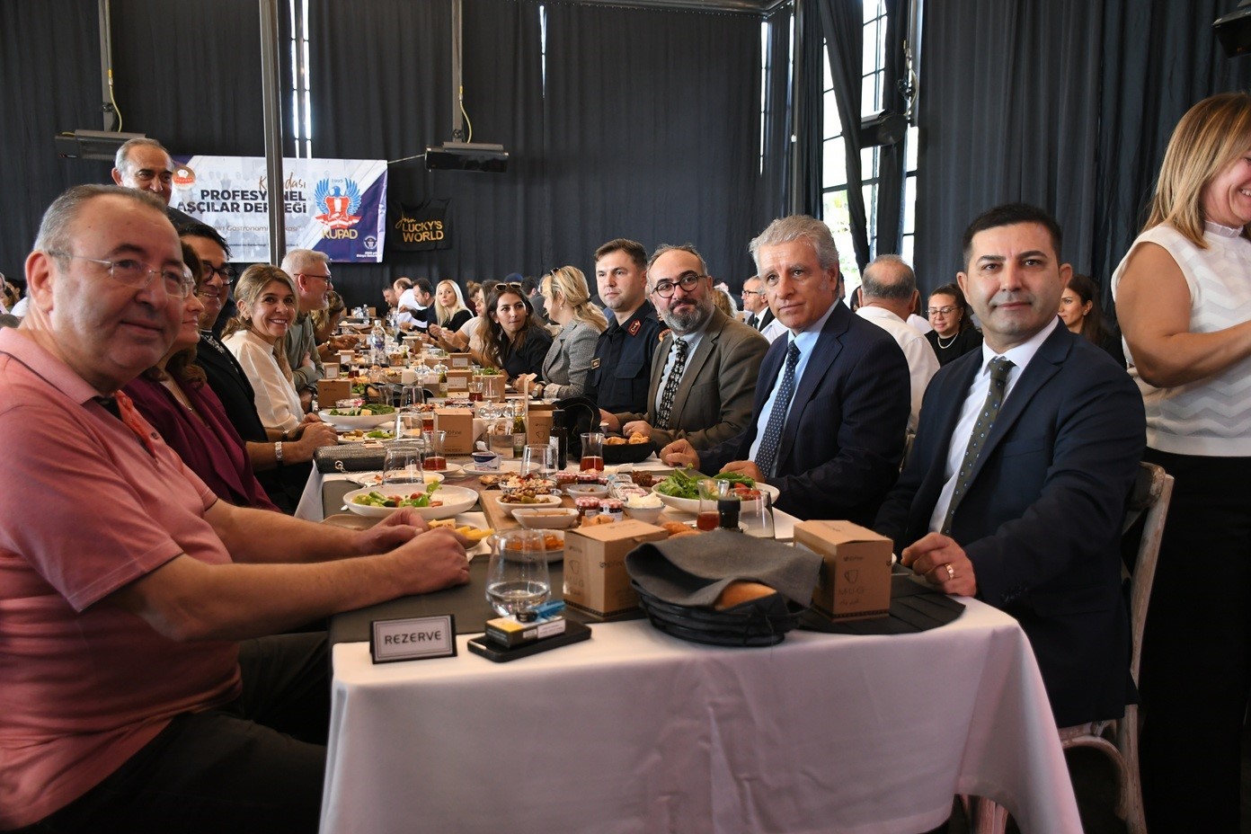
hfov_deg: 61.9
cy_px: 417
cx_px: 626
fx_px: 1042
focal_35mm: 30
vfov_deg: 43.6
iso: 1250
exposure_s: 1/50
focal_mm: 20
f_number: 3.5
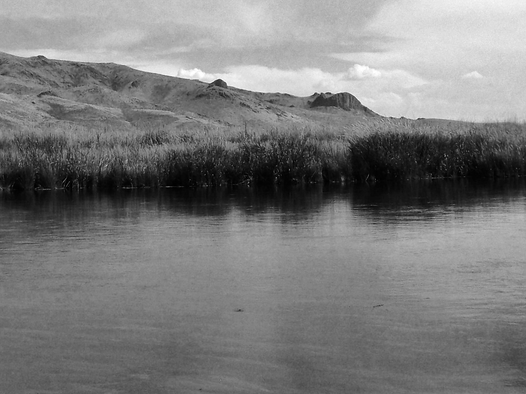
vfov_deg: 21.6
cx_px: 152
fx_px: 1018
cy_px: 60
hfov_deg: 28.7
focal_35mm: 67
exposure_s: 1/1600
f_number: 3.3
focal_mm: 4.1
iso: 80
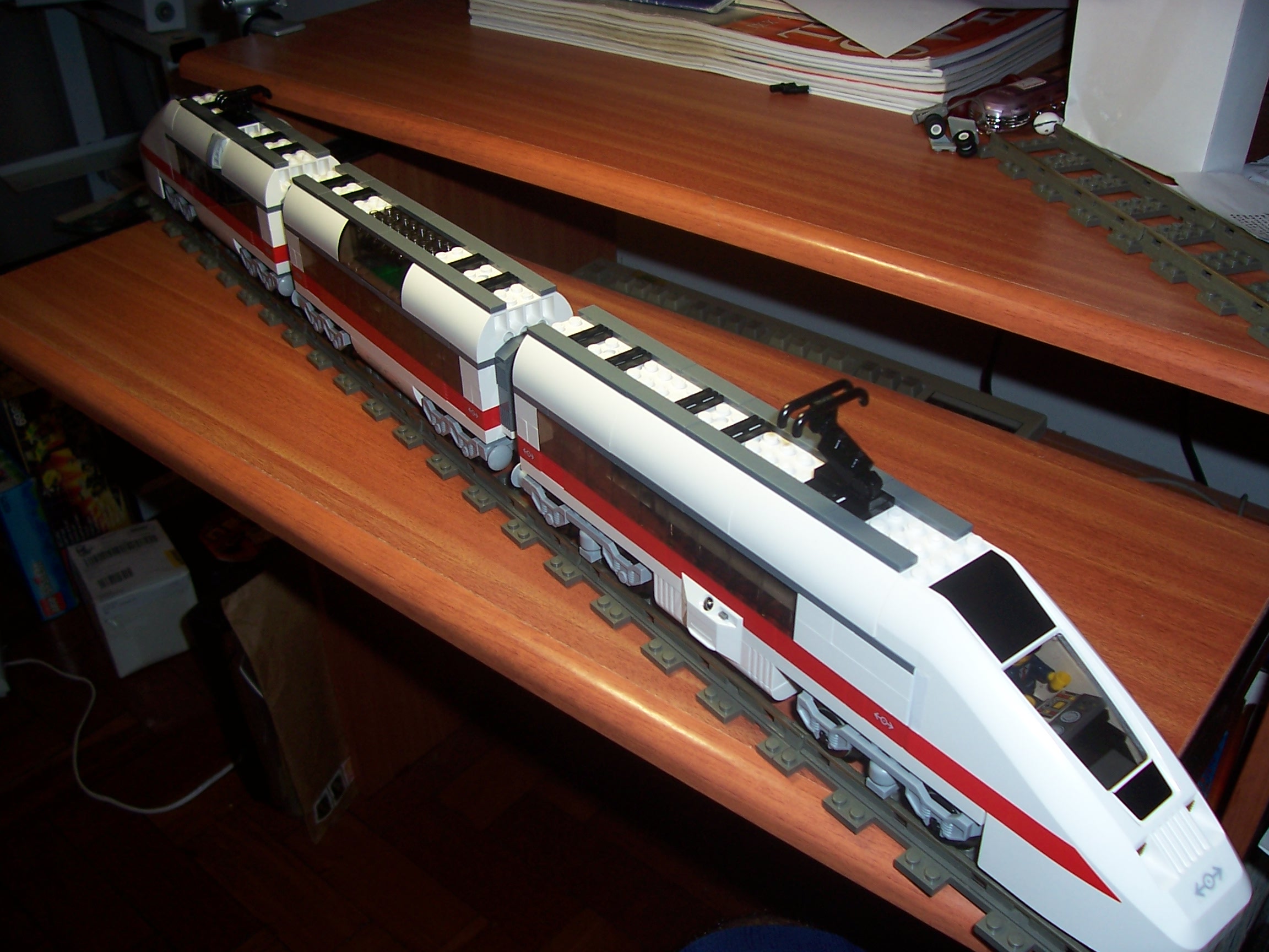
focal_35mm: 34
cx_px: 634
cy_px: 476
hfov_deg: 54.0
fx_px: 1246
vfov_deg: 41.8
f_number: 2.7
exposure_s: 1/60
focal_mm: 5.6
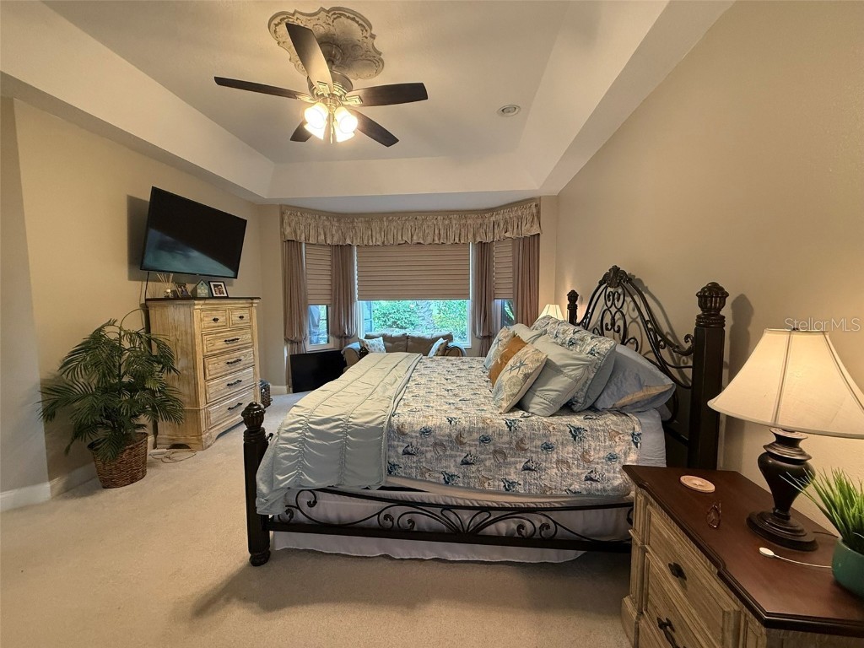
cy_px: 324
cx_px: 432
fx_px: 349
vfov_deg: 85.7
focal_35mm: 14
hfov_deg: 102.1
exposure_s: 1/60
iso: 320
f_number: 2.2
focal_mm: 2.22
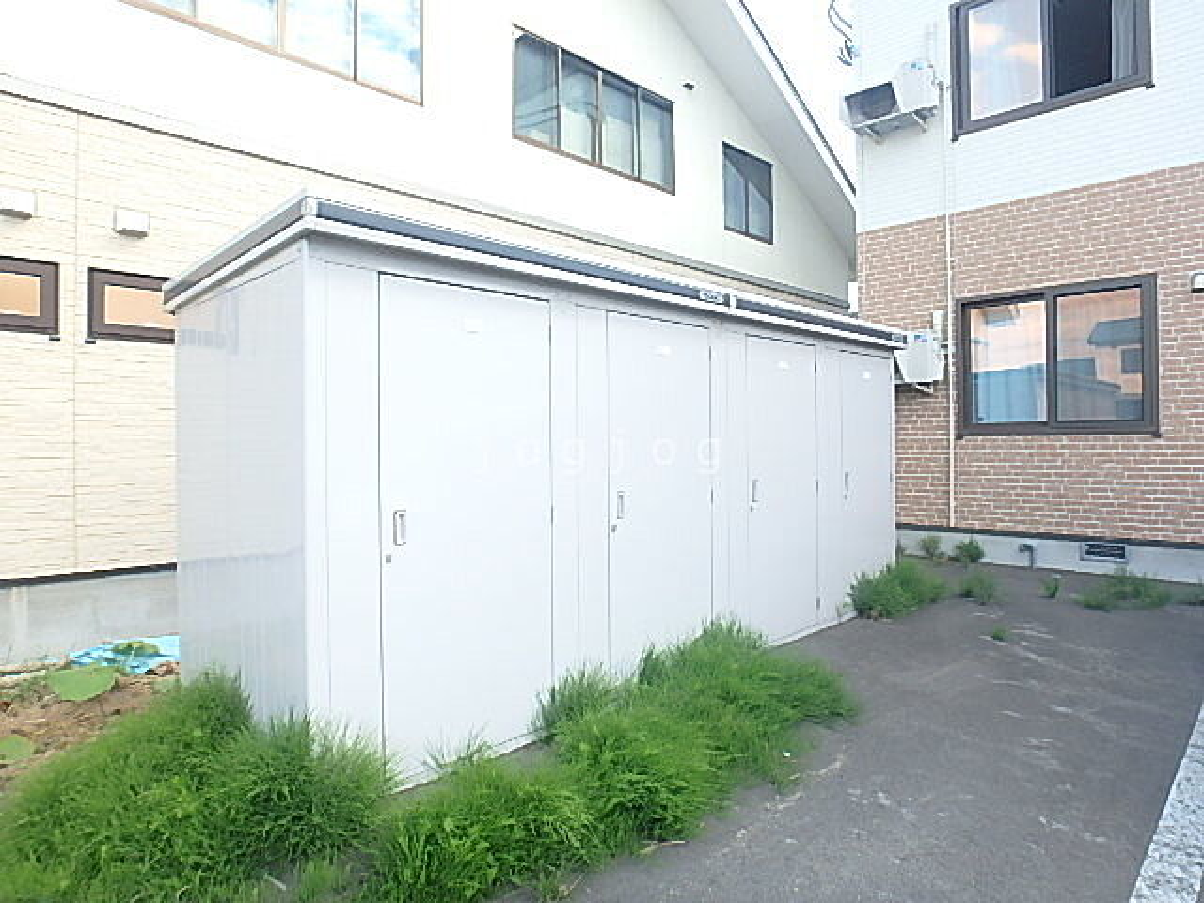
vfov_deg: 63.4
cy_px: 452
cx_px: 602
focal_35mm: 21
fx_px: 730
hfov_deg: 79.0
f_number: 3.5
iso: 125
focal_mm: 3.7
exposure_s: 1/200
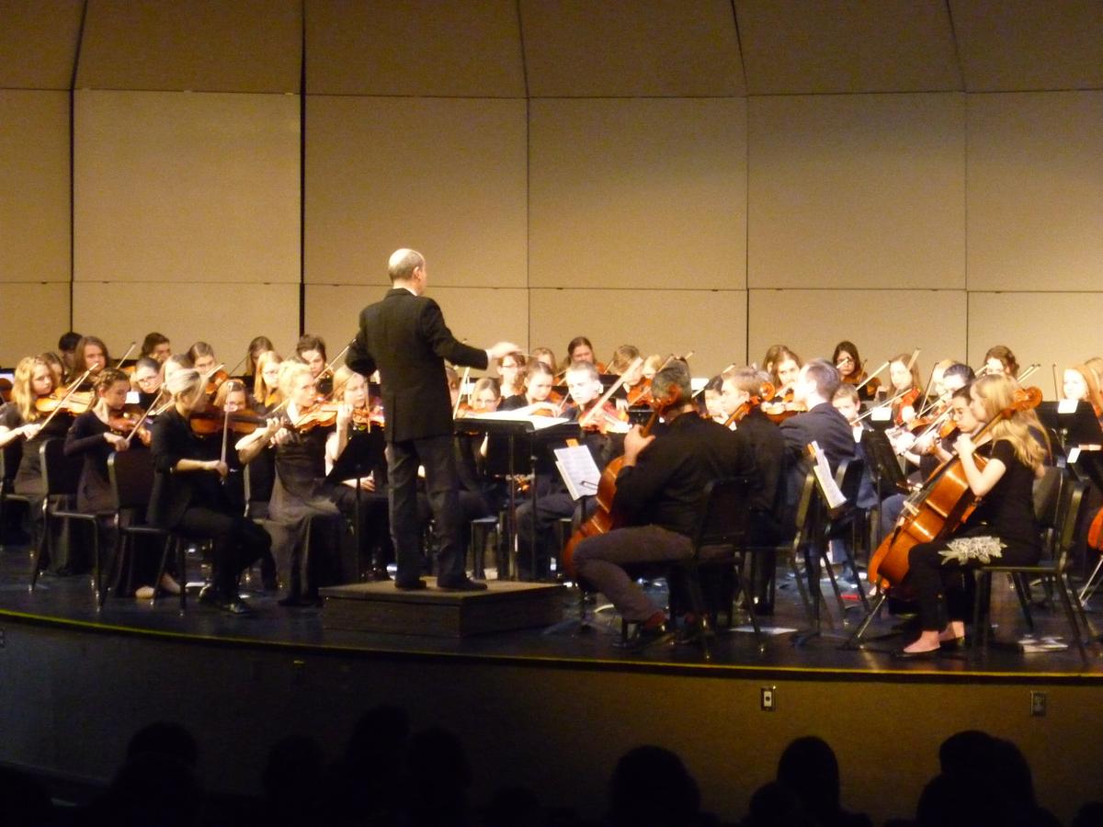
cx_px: 552
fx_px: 4206
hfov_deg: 14.9
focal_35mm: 132
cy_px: 414
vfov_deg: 11.2
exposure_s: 1/15
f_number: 5.9
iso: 800
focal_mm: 22
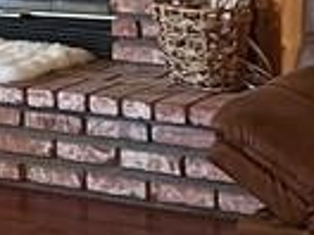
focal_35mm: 202
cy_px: 31
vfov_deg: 7.3
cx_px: -83
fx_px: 1832
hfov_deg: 9.6
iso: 400
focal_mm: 5.7
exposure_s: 1/60
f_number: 1.5
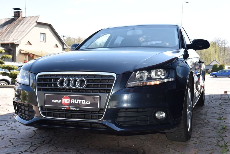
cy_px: 77
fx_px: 294
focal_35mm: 46
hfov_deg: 42.7
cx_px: 115
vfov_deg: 29.3
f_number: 9
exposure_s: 1/200
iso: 500
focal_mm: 46
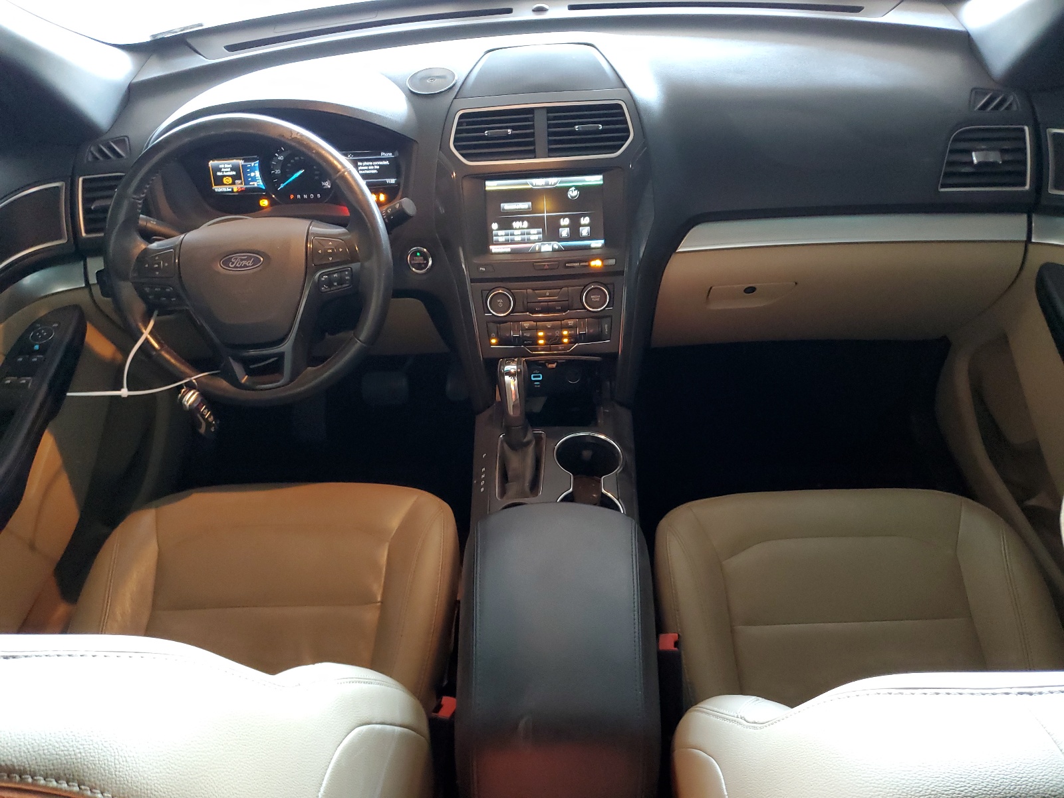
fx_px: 799
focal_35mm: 26
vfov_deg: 53.1
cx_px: 532
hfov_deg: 67.3
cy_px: 399
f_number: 1.5
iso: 310
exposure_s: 1/24
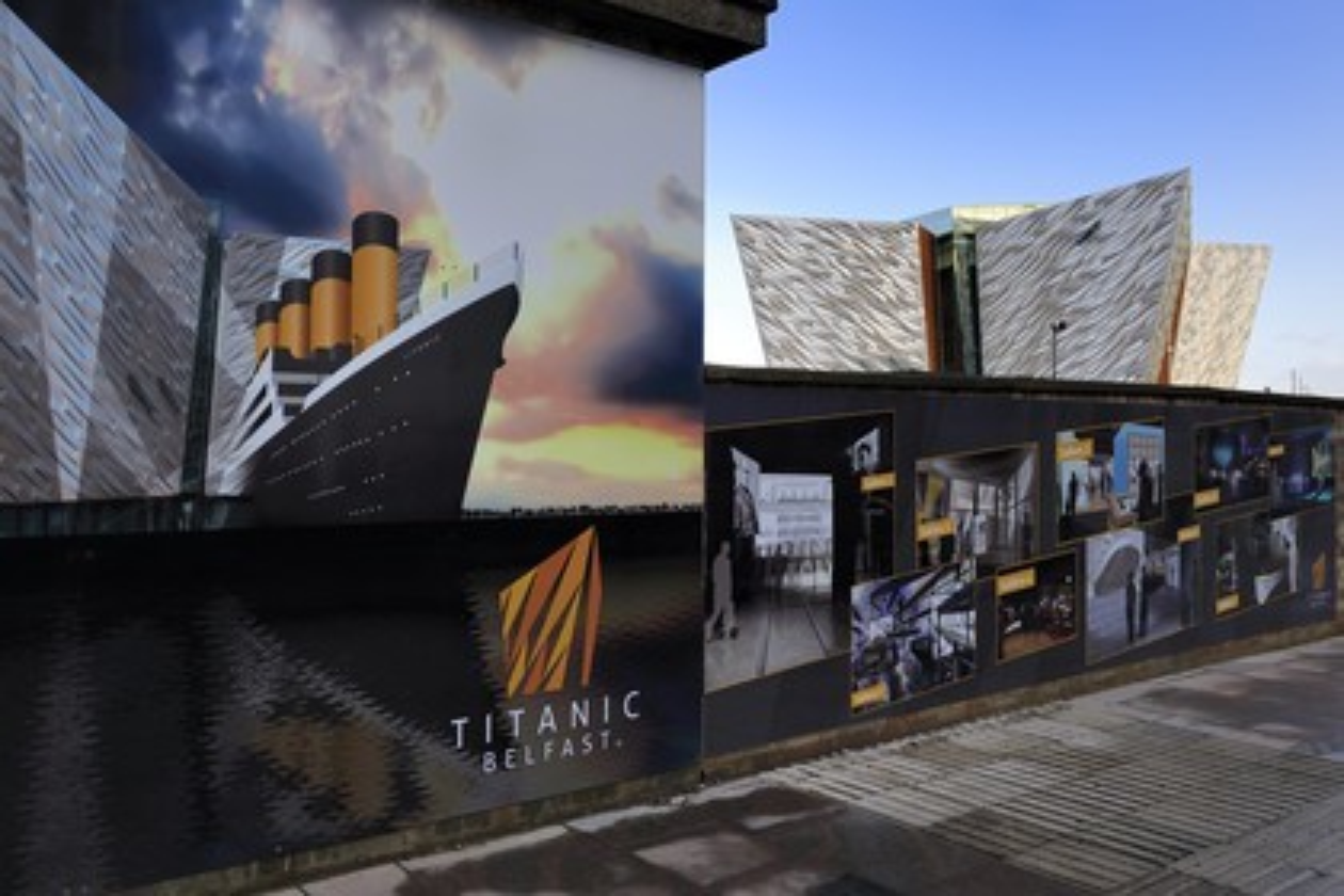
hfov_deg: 63.7
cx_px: 672
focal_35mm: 29
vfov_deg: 45.0
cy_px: 448
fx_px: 1083
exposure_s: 1/200
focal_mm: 29
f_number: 5
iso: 200
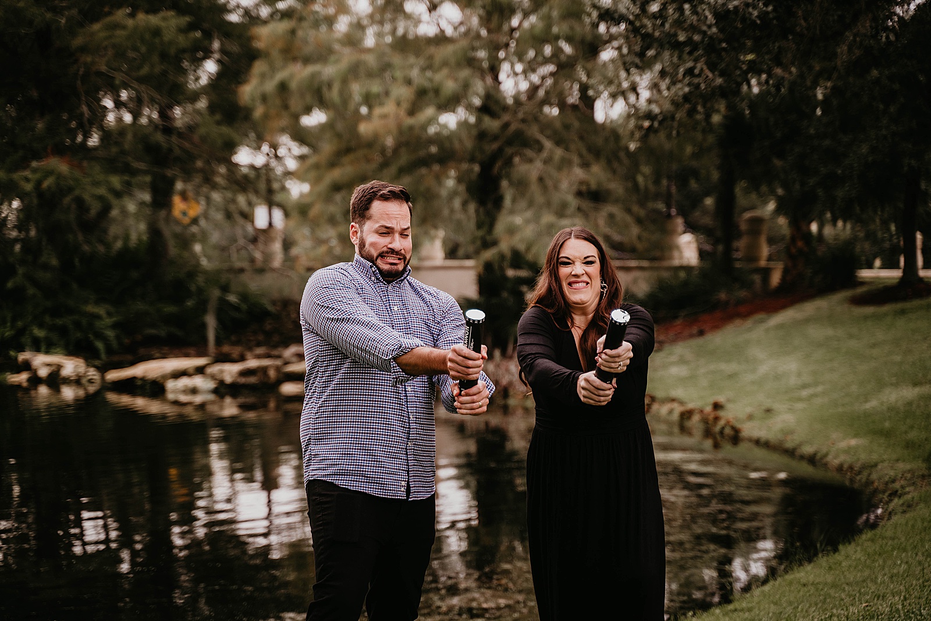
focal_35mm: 75
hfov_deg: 27.0
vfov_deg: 18.2
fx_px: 1940
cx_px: 466
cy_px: 310
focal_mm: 75
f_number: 2.8
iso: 250
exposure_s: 1/200
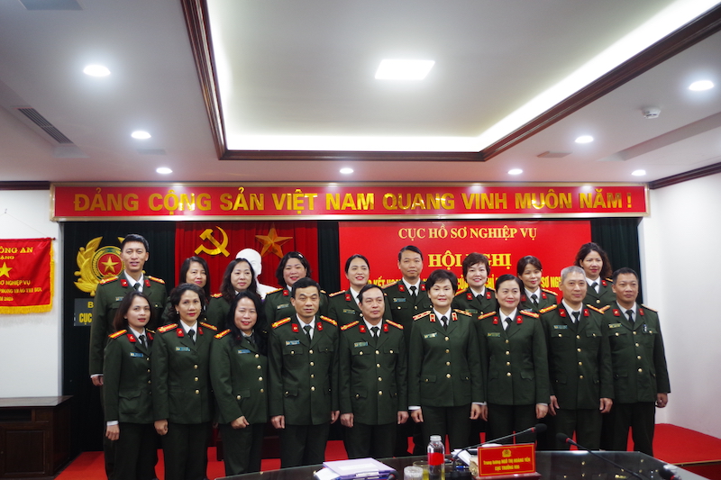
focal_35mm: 34
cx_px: 360
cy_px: 240
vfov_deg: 38.9
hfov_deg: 55.8
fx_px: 681
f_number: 4
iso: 800
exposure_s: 1/60
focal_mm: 23.13
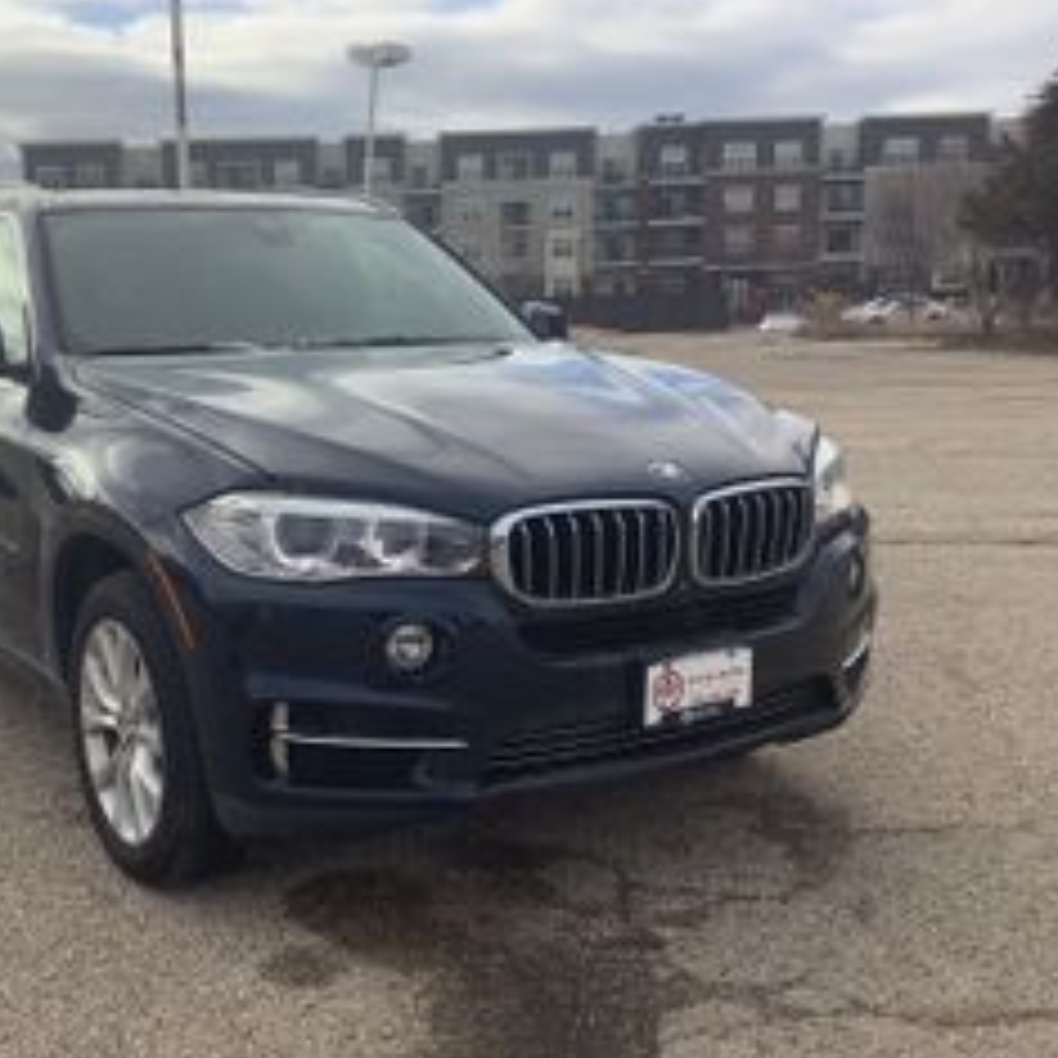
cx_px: 378
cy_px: 536
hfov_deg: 39.7
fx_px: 1452
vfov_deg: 40.0
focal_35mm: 42
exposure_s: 1/1164
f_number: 2.4
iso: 25
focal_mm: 3.3
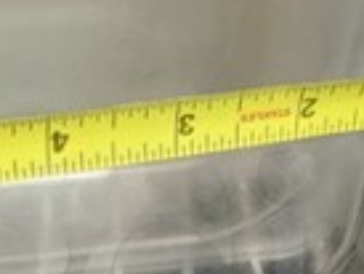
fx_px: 1221
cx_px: 133
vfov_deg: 12.6
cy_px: 282
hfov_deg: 16.9
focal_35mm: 116
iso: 50
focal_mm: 4.3
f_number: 2.4
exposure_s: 1/1580
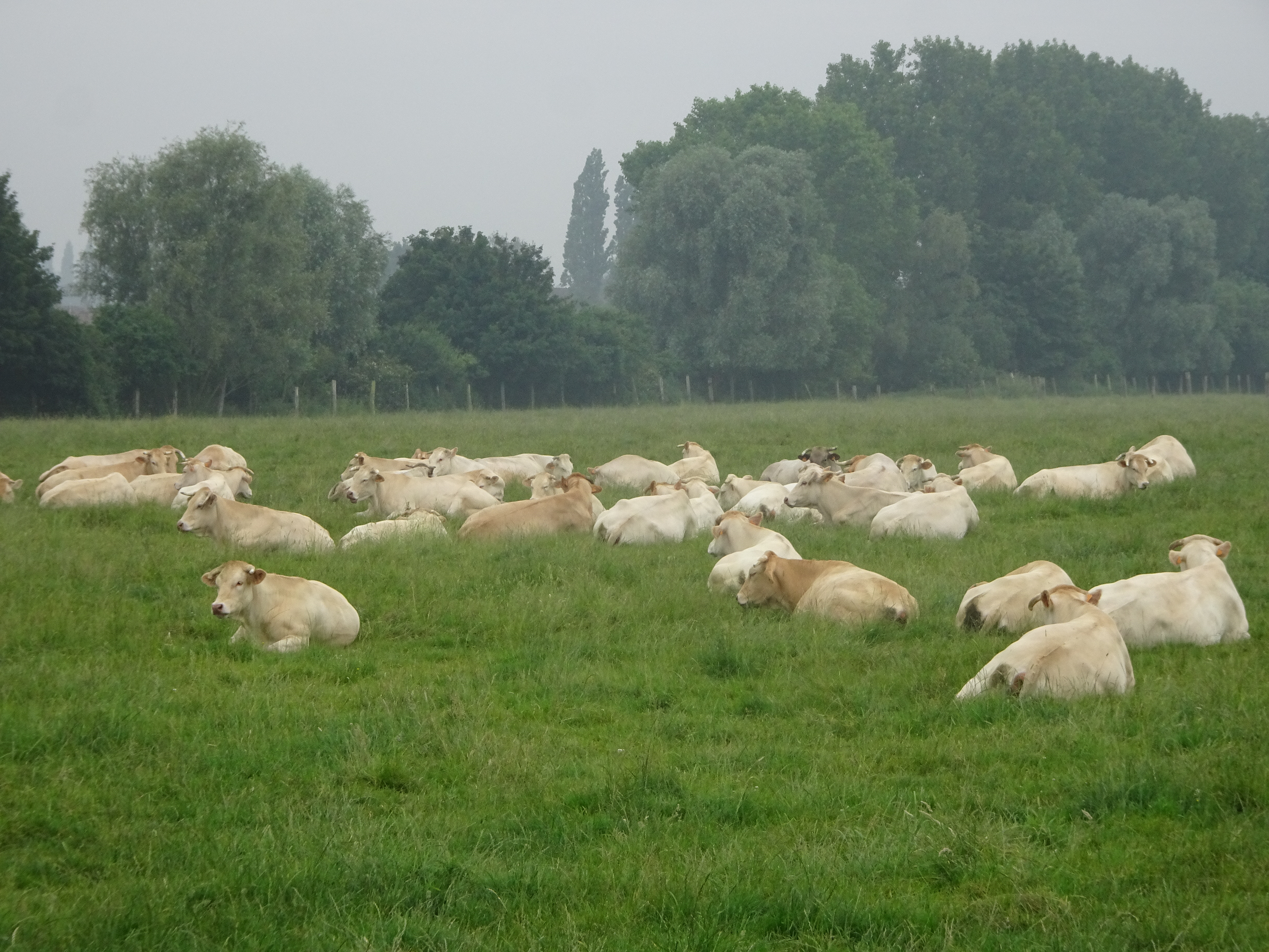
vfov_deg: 11.0
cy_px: 476
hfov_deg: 14.6
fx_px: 4949
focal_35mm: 135
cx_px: 634
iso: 160
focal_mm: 23.11
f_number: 5.6
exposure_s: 1/160
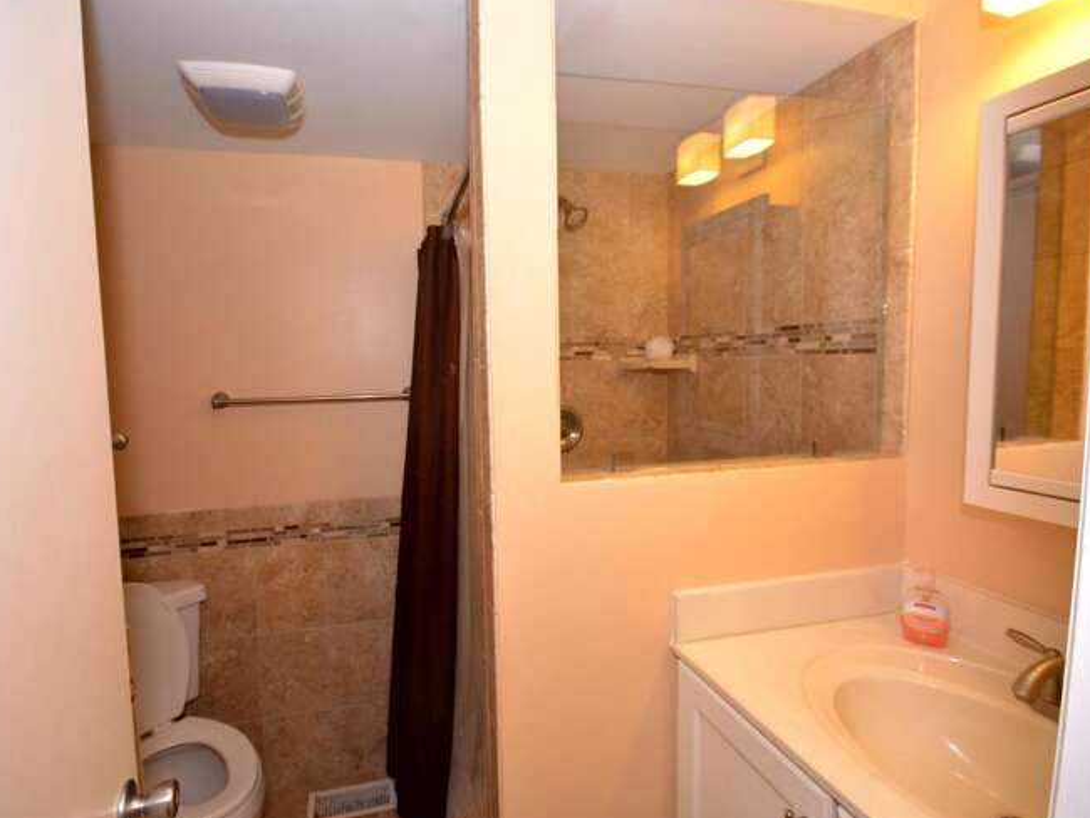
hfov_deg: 90.7
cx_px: 491
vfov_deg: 74.8
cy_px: 414
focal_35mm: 17
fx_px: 535
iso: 1000
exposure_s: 1/60
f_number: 7.1
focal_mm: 10
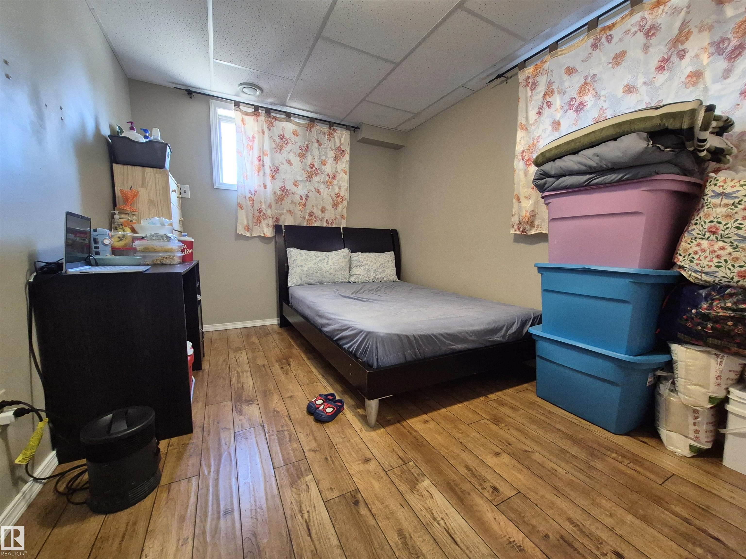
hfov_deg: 106.2
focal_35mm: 13
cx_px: 373
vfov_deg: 89.9
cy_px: 280
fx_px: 280
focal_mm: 1.74
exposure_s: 1/60
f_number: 2.2
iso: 640
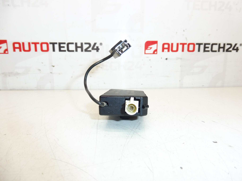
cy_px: 90
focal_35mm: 24
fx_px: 168
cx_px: 121
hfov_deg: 71.6
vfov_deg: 56.8
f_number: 3.5
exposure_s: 1/160
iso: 200
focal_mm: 4.3
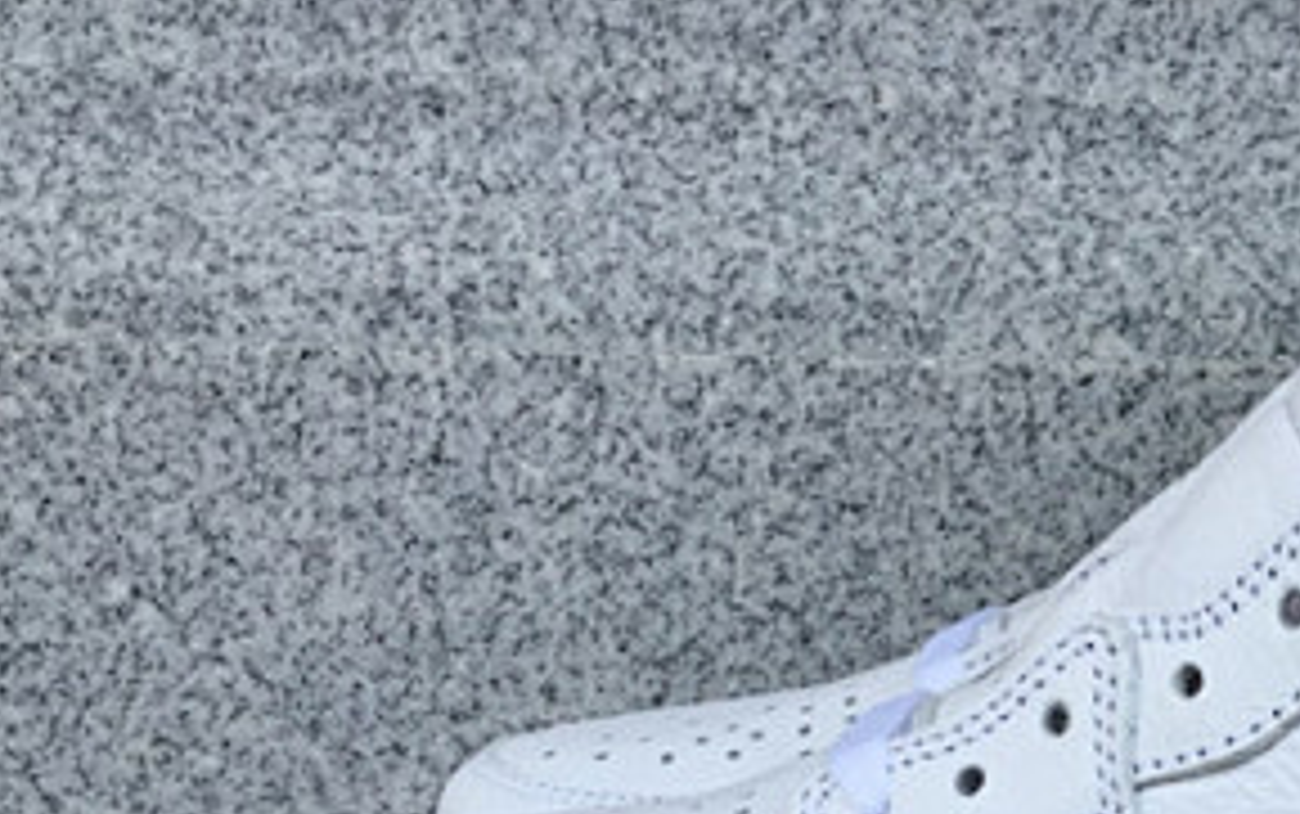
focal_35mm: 91
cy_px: 1057
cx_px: 1309
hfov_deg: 21.9
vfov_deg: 13.8
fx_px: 3226
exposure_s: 1/776
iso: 25
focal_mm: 3.3
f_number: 2.4
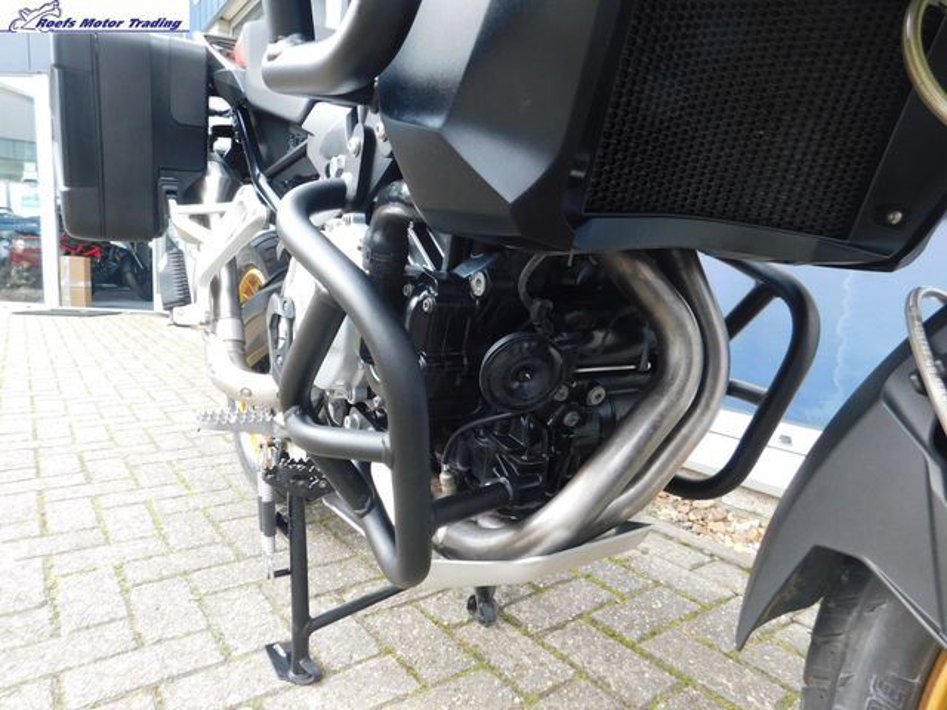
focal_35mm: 23
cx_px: 474
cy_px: 355
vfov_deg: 58.9
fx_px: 629
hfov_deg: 73.9
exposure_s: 1/100
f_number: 3
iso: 125
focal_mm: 4
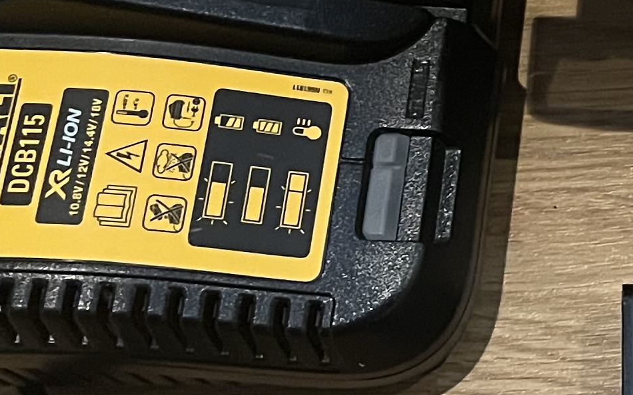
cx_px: 1039
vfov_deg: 11.0
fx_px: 2019
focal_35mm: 117
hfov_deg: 15.9
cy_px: -61
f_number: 1.6
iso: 500
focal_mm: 5.1
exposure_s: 1/33
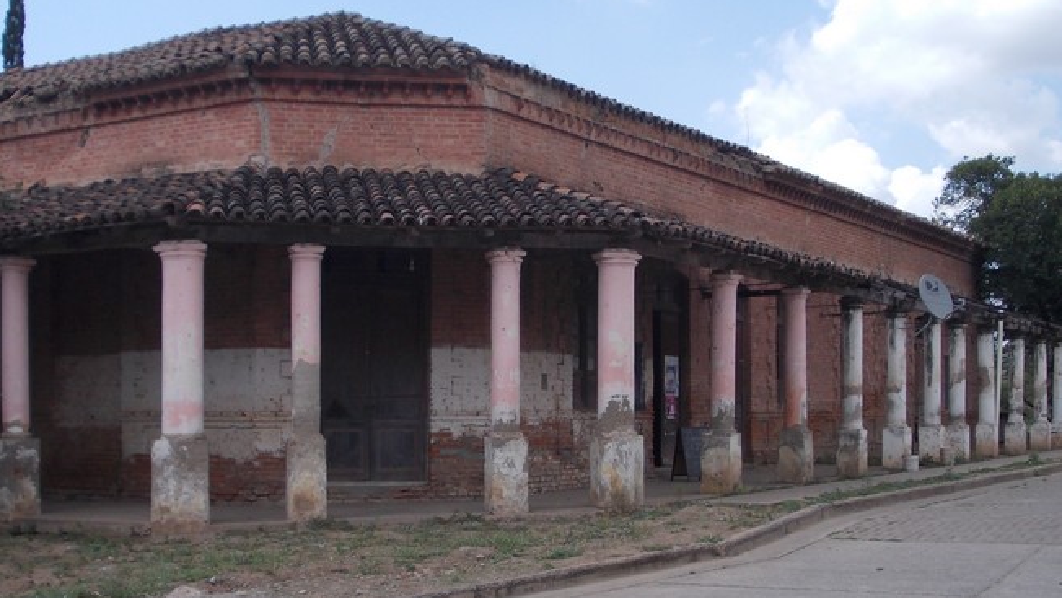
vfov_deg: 21.8
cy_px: 380
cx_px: 464
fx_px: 1549
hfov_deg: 37.8
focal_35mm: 55
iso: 80
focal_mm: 6.1
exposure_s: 1/200
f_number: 6.5
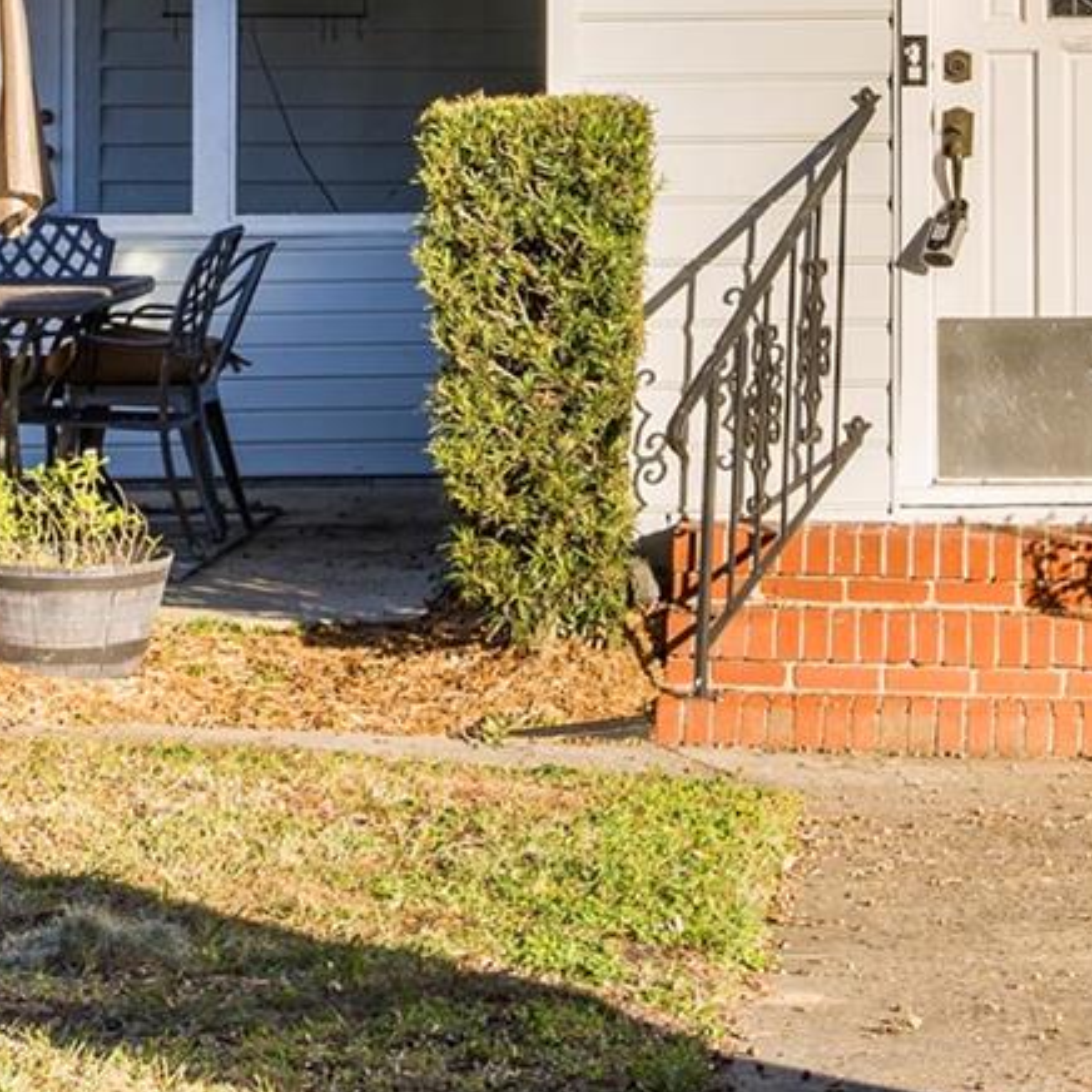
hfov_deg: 9.8
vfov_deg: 9.8
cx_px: 1004
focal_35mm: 178
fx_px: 6353
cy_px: 50
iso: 80
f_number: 8
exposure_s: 1/500
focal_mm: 57
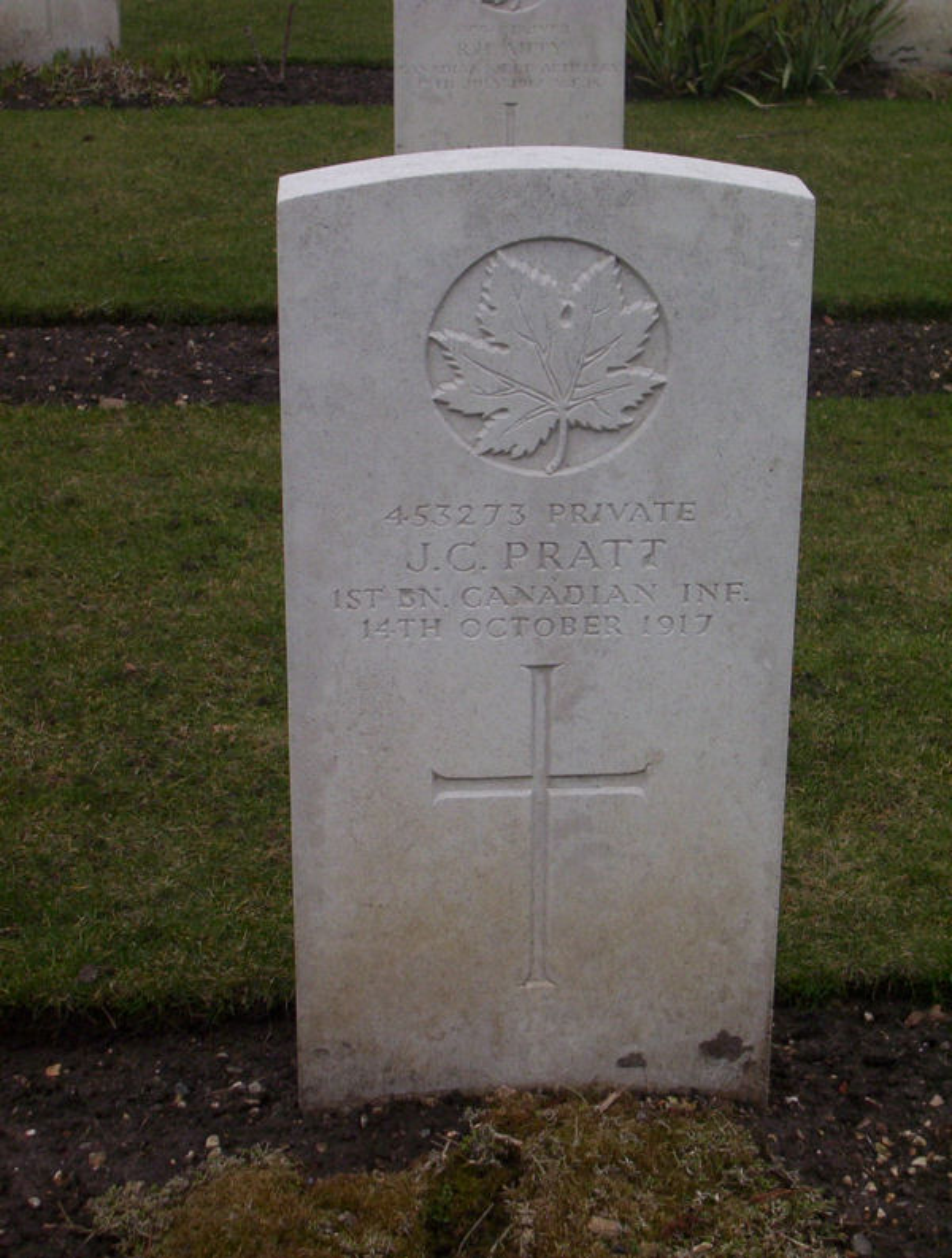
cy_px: 629
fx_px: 2954
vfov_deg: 24.0
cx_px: 476
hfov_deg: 18.3
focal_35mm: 81
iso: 100
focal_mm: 10.76
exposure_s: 1/377
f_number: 3.62
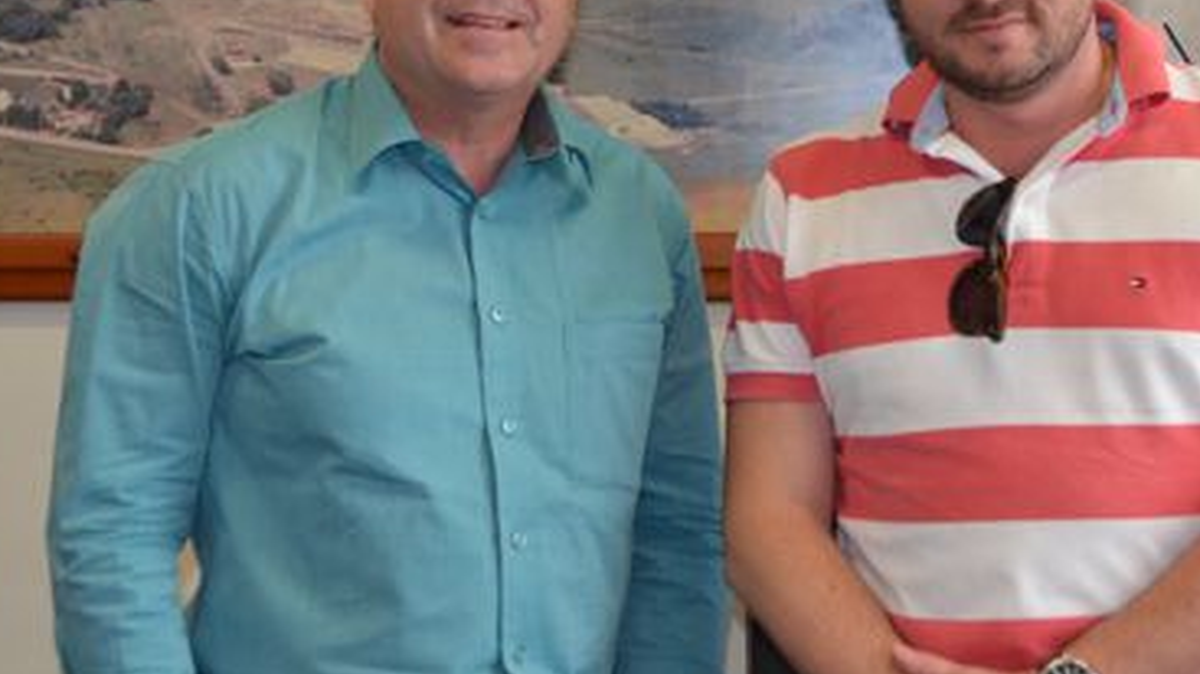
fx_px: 2958
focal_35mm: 93
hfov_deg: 22.8
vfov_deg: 12.9
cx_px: 788
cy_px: 128
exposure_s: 1/60
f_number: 5
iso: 1000
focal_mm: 34
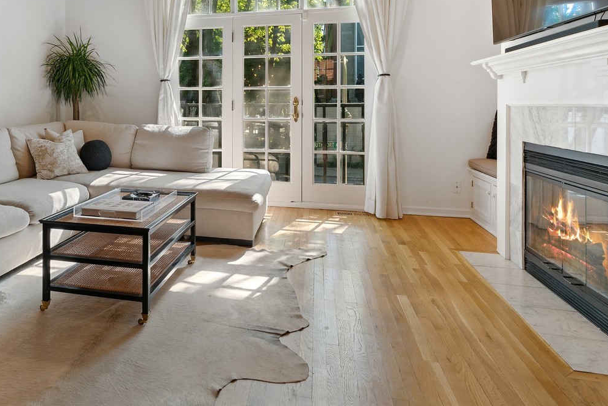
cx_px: 198
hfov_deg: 67.3
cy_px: 101
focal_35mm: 26
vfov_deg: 47.7
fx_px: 439
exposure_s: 1/5
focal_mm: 16
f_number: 8
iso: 320
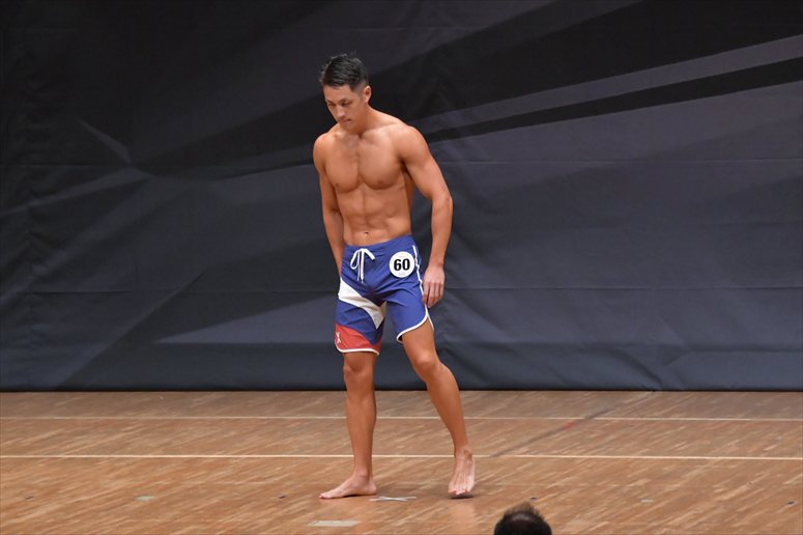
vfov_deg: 4.8
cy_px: 268
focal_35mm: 285
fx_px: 6354
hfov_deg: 7.2
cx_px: 402
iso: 6400
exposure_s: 1/400
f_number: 5.6
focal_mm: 190
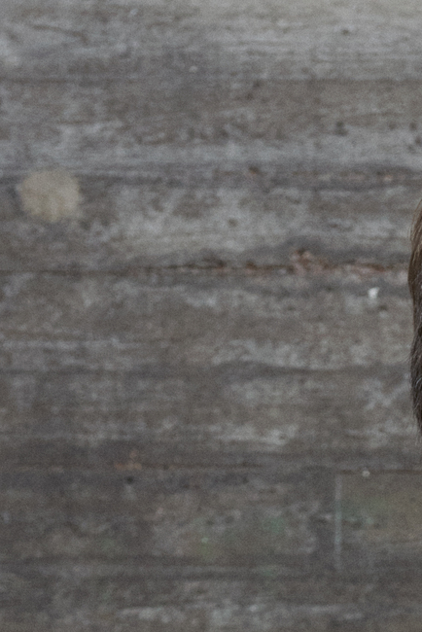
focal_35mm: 155
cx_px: 608
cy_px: 1100
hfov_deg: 8.7
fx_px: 2722
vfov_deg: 12.2
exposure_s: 1/200
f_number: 5.6
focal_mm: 35
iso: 320
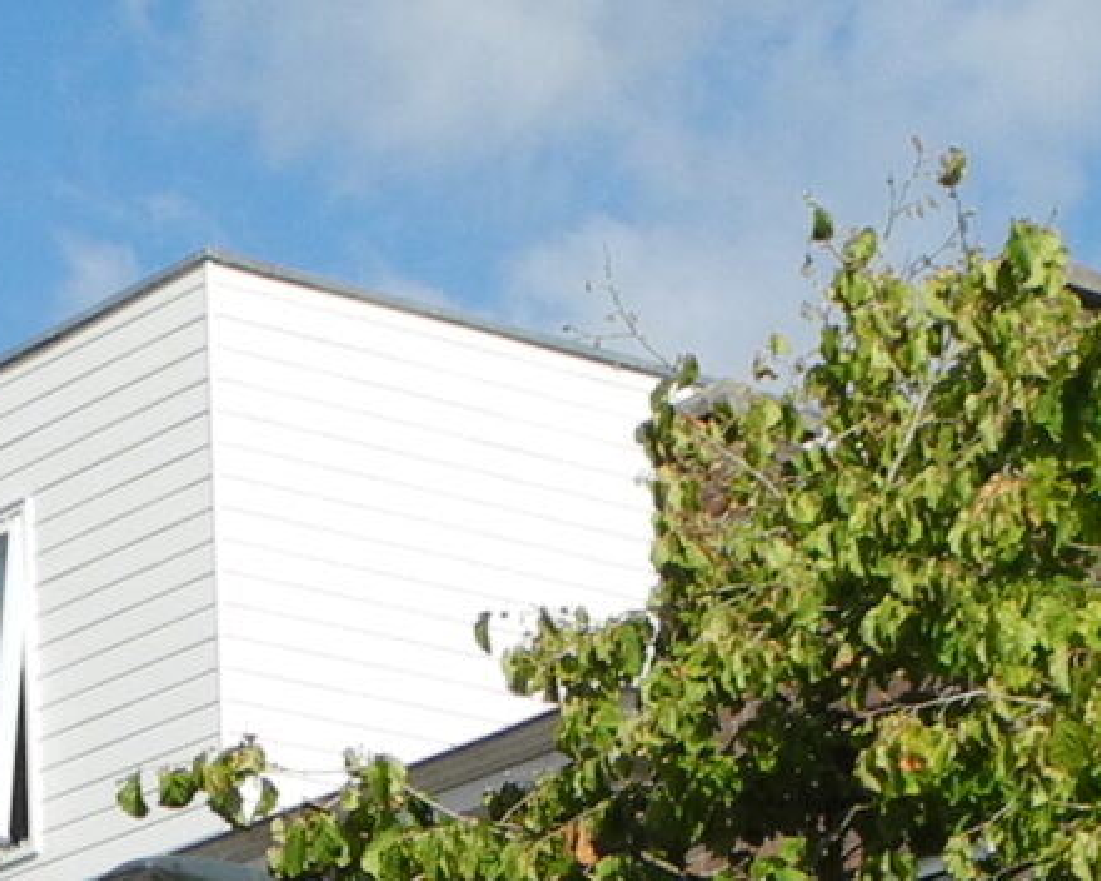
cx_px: -558
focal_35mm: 159
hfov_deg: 11.6
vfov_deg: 9.1
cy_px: 1822
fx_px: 5181
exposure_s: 1/1000
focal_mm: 6
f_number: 4
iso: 100
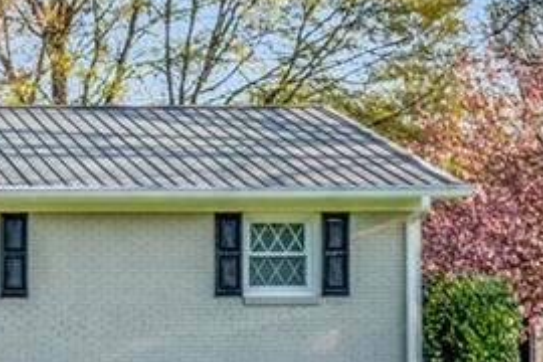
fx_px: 1885
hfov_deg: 15.4
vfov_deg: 11.0
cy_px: 249
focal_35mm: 125
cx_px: -221
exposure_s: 1/100
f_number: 8
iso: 200
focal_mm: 33
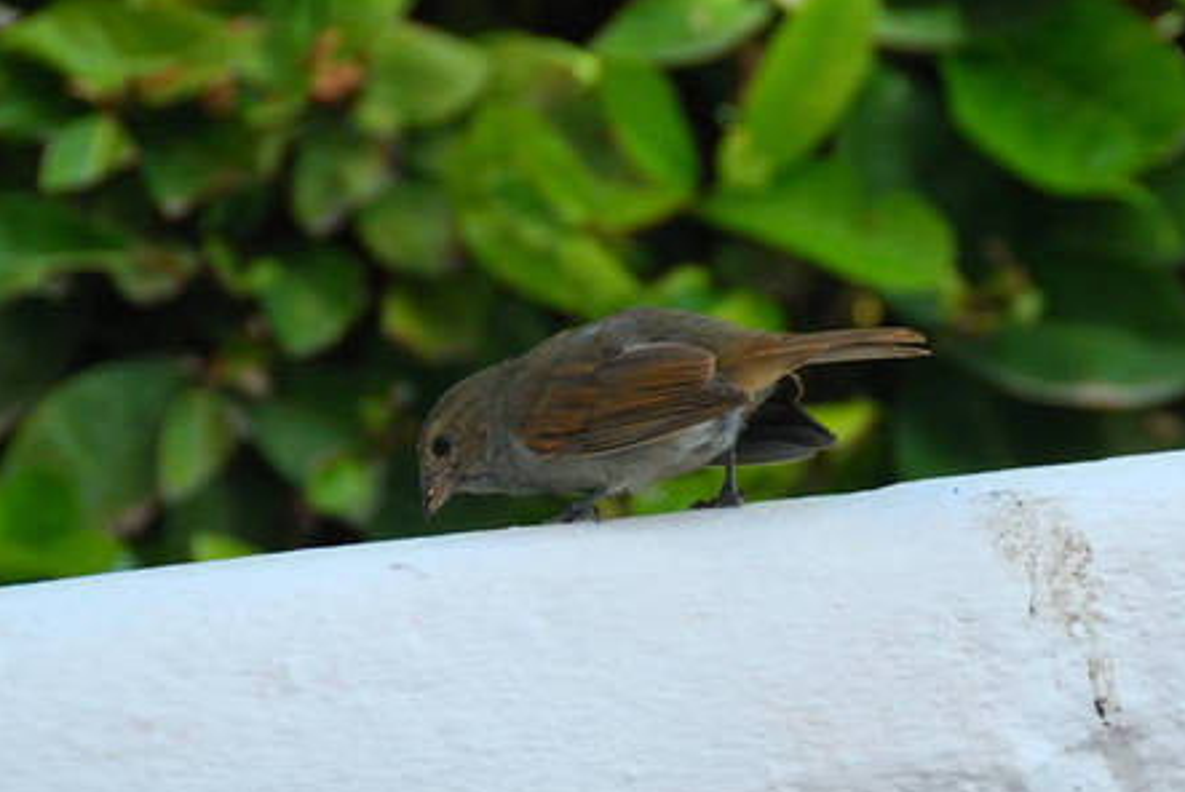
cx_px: 760
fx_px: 15612
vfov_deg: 2.9
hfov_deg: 4.3
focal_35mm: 474
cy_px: 450
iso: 500
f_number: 5.6
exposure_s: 1/400
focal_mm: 200
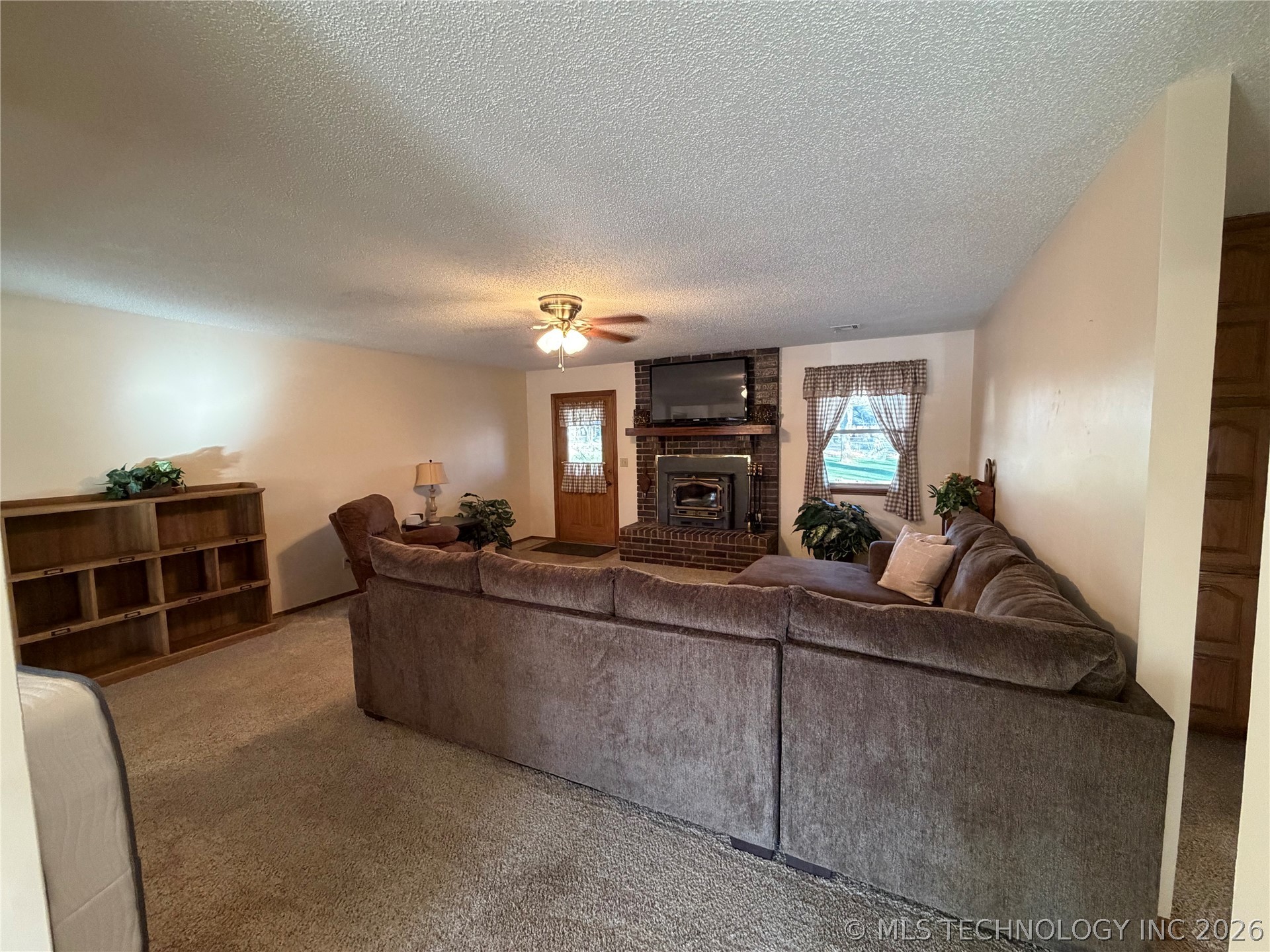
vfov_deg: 85.7
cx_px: 635
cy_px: 476
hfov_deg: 102.1
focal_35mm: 14
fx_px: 514
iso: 500
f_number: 2.2
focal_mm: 2.22
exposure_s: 1/60
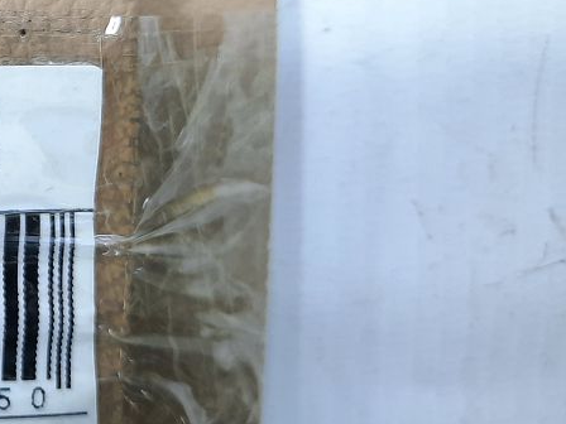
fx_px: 1096
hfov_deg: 24.8
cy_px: 85
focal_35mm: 67
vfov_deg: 21.7
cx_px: -191
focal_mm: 4.6
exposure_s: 1/50
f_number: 2
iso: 64
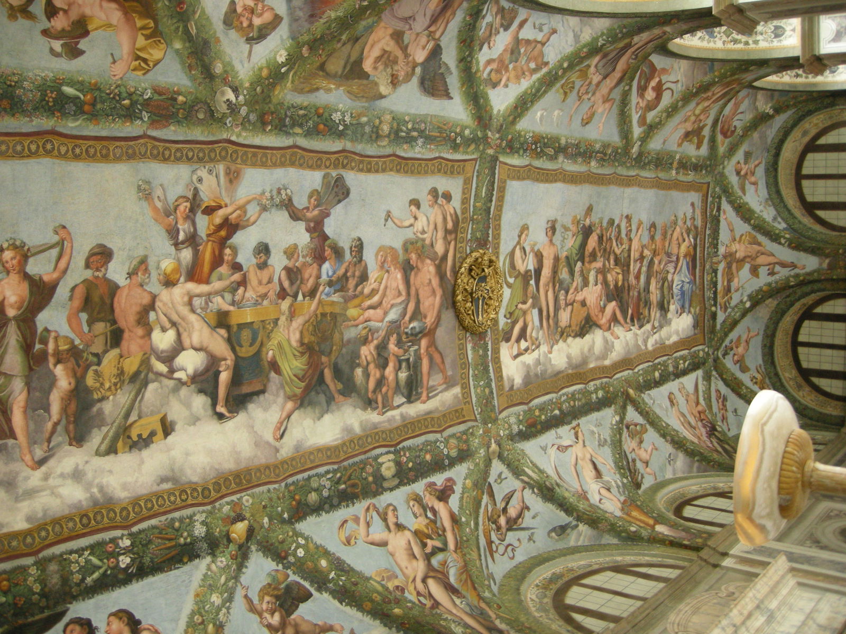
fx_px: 880
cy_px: 317
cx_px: 423
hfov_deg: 51.4
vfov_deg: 39.7
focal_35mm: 36
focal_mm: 7.5
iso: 224
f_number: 2.7
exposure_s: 1/59.8
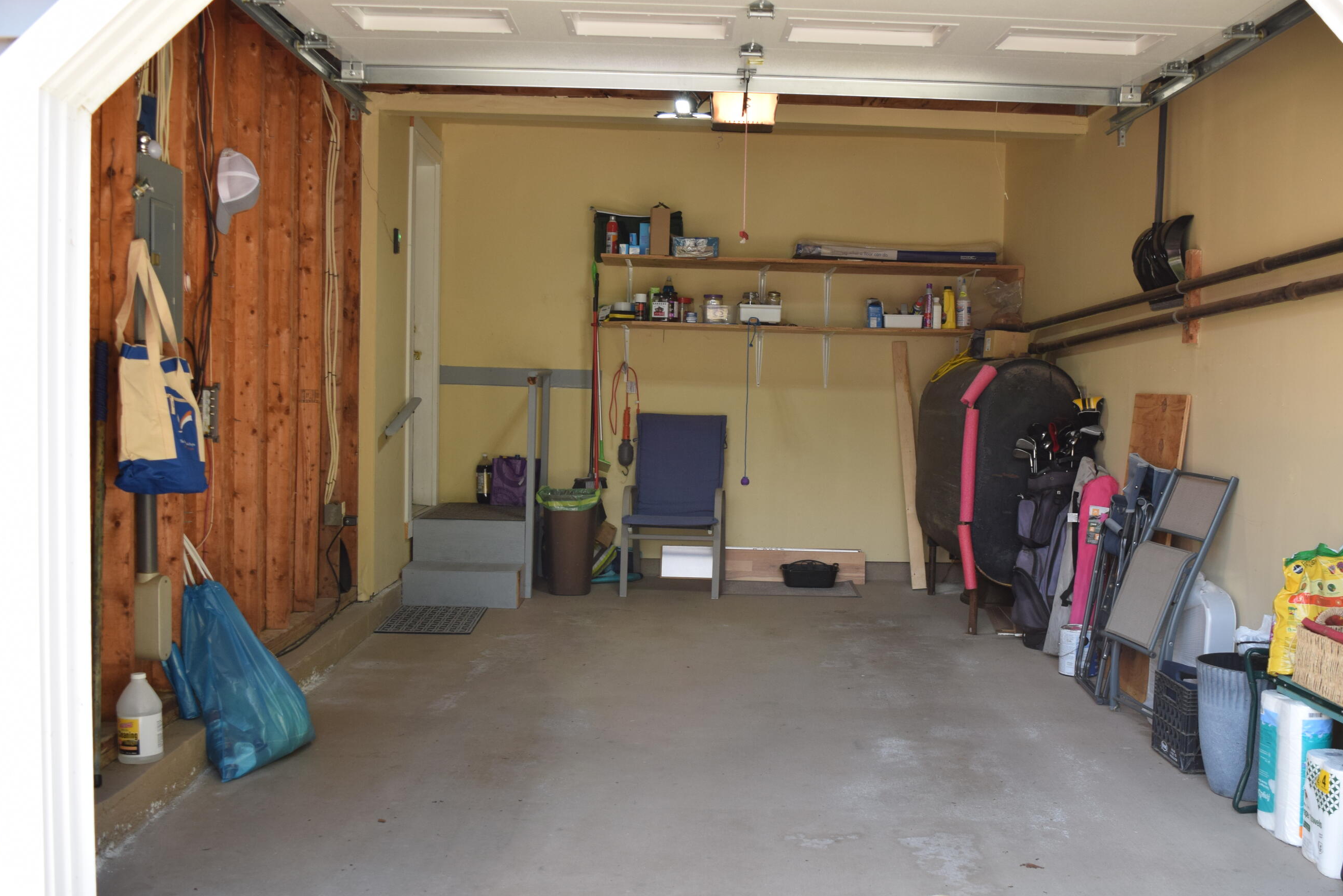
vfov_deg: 35.0
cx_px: 767
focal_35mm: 38
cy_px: 479
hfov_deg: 50.5
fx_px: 1418
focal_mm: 22
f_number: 6.3
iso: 400
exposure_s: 1/160
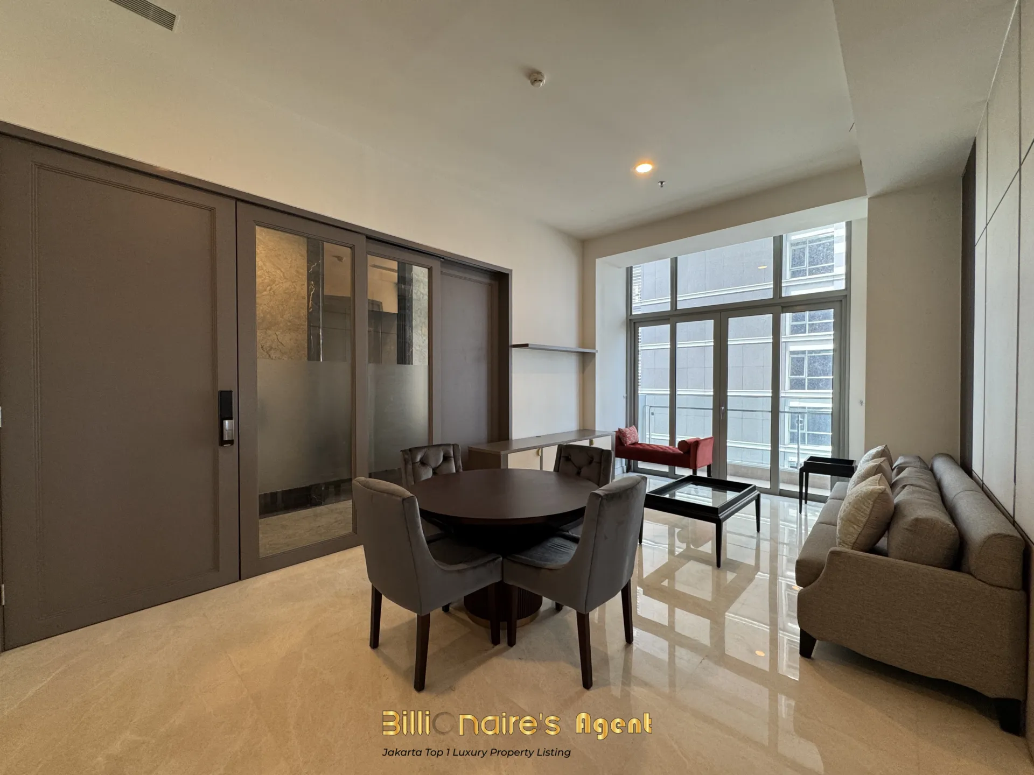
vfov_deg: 85.7
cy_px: 388
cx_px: 517
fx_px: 418
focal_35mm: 14
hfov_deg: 102.1
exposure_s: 1/100
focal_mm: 2.22
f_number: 2.2
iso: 160
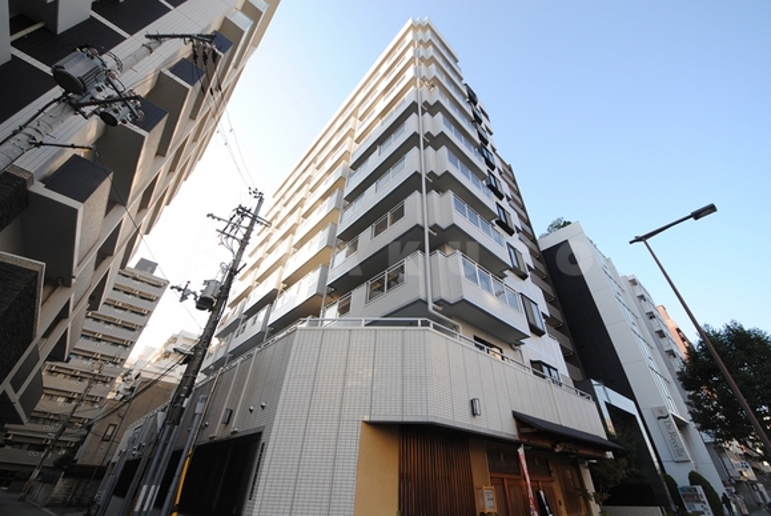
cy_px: 260
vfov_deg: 58.3
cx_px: 393
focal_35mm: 22
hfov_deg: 79.7
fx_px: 462
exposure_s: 1/125
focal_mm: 13
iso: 100
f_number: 5.3
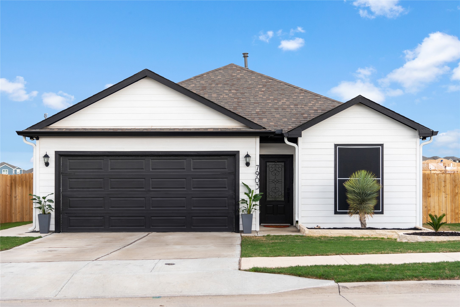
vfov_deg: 23.4
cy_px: 154
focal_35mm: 58
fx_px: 741
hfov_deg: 34.5
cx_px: 230
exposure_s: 1/250
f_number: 4
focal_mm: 58
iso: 200
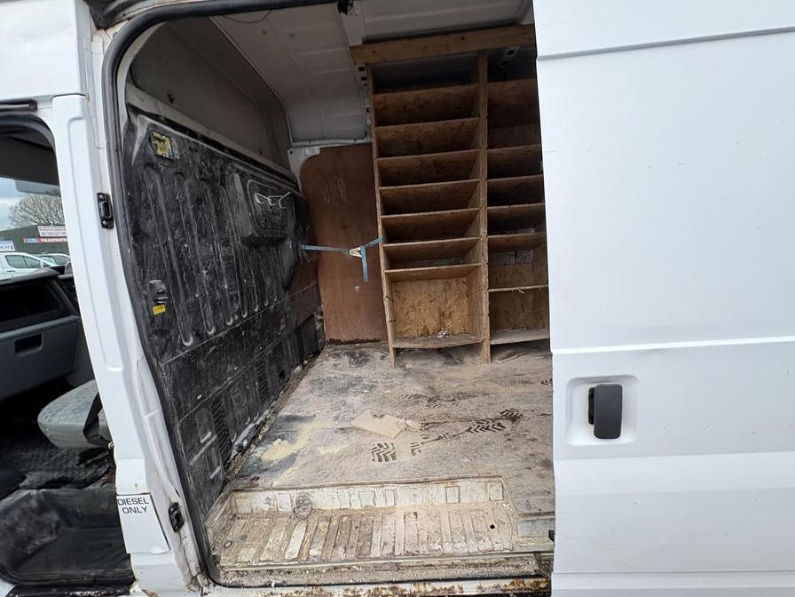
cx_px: 398
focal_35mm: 14
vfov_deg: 85.7
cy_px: 298
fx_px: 322
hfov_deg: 102.1
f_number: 2.2
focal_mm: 2.22
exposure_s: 1/124
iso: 100
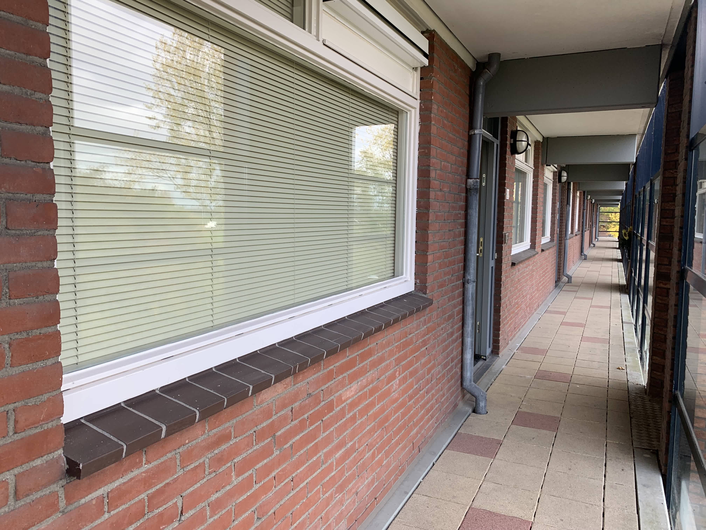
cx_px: 353
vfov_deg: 53.1
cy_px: 265
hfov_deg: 67.3
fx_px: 530
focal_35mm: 26
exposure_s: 1/154
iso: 25
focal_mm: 4.2
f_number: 1.8
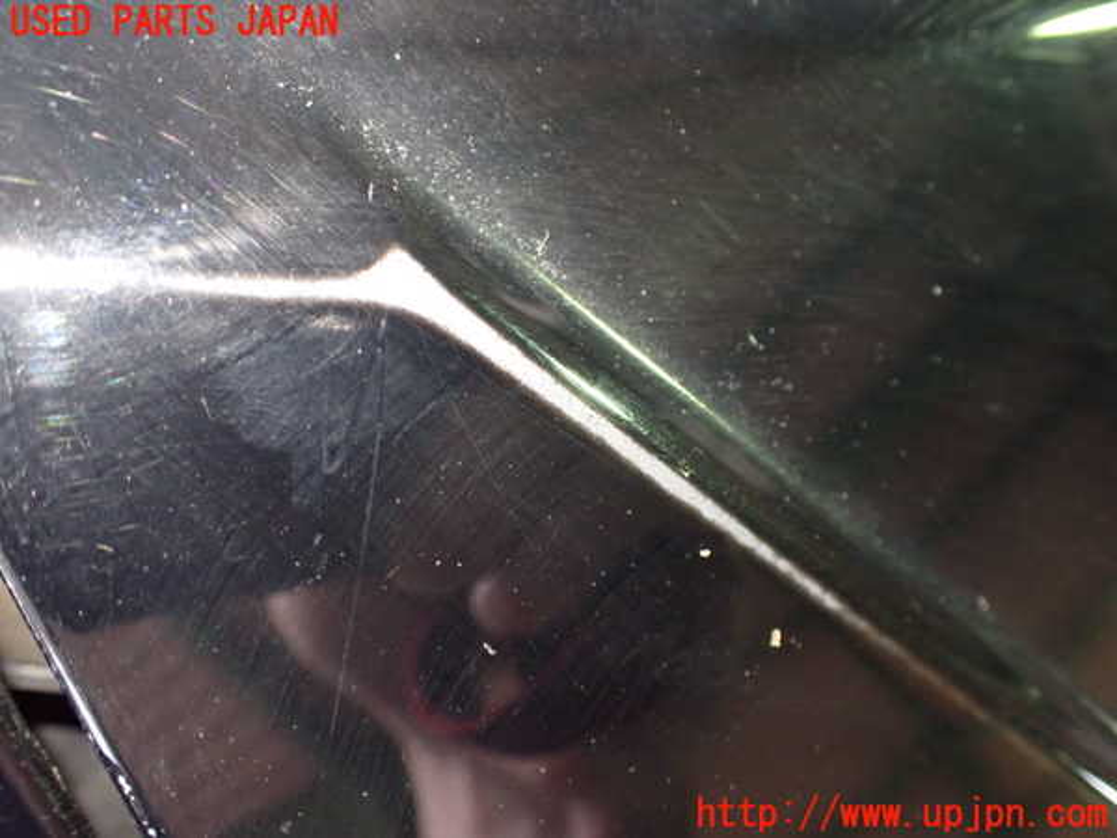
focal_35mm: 30
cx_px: 558
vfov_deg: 46.8
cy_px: 419
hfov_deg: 60.0
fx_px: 968
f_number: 2.3
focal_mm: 5.4
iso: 800
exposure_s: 1/30
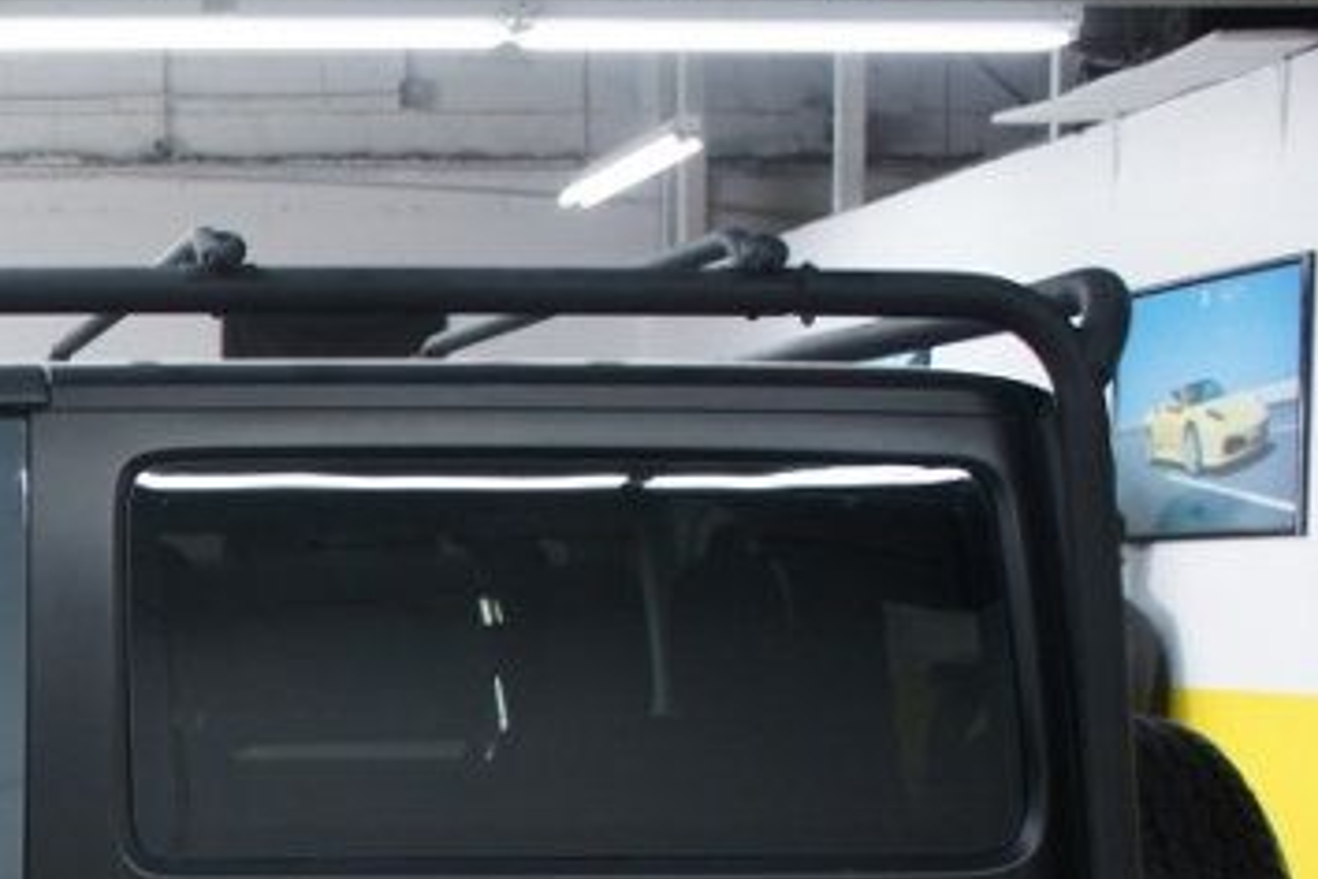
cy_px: 974
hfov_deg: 22.6
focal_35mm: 78
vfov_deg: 16.9
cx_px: -488
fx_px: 2855
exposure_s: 1/30
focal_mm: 18
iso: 320
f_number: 3.5
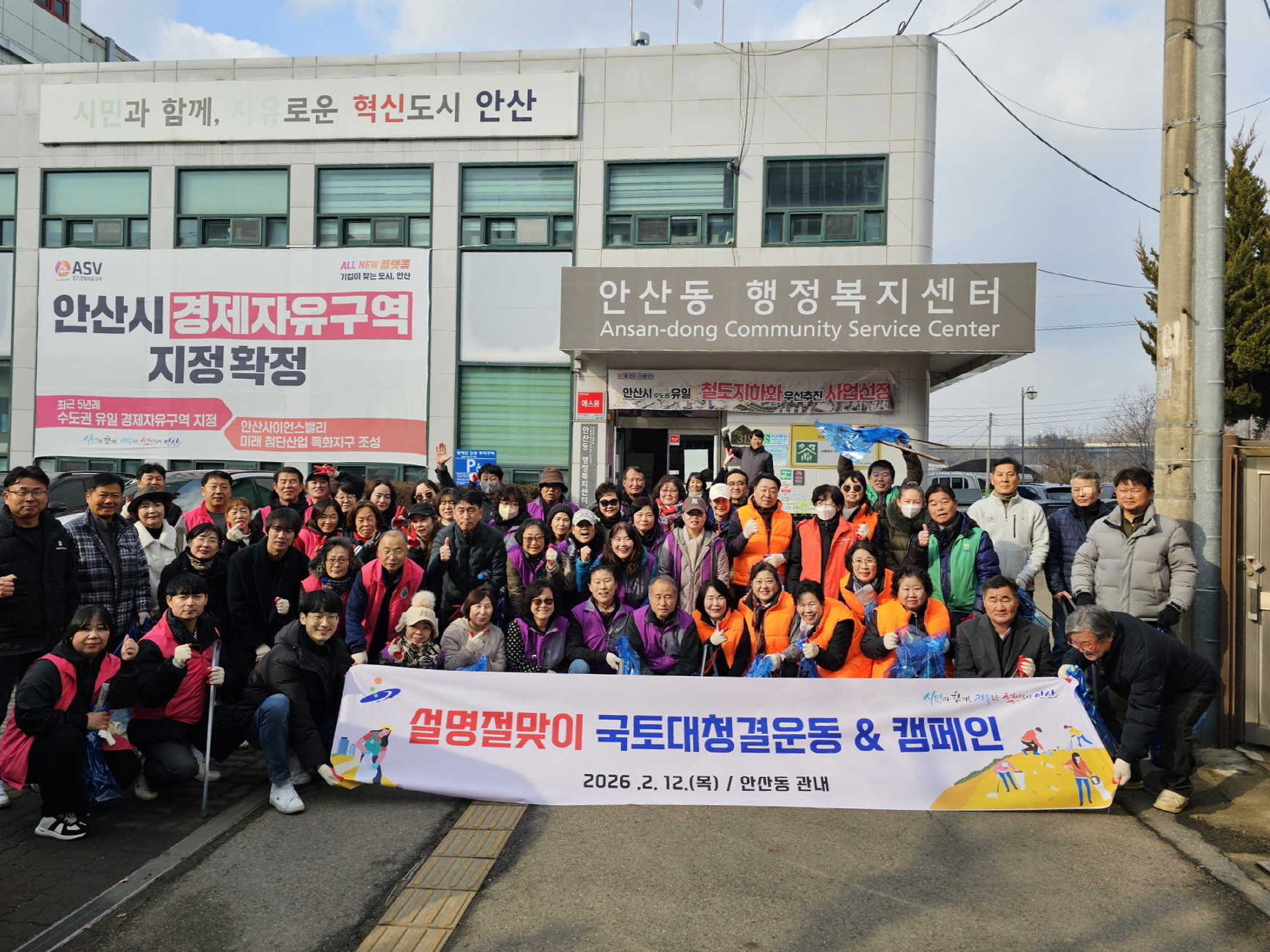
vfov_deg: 56.8
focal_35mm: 24
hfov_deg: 71.6
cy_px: 460
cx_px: 614
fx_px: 881
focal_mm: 6.3
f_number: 1.7
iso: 10
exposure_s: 1/462
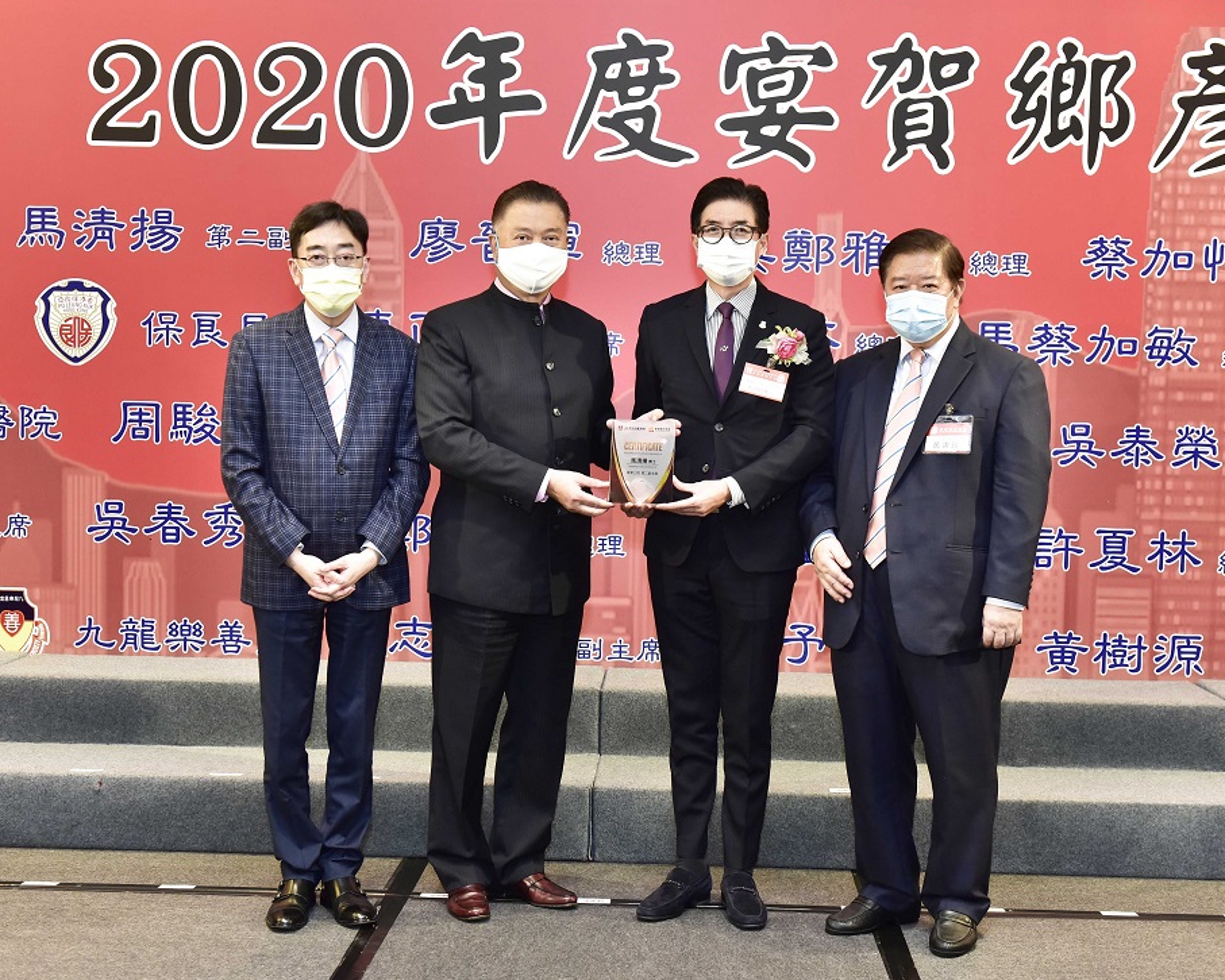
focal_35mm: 48
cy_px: 484
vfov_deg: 31.5
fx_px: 1741
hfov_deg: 38.8
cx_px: 621
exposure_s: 1/125
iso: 1600
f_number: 4.5
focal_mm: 42
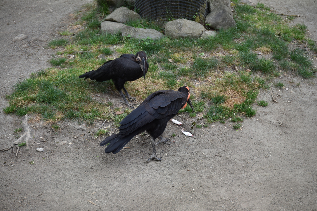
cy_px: 106
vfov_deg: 8.1
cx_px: 158
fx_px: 1497
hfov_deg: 12.1
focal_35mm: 170
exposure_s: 1/400
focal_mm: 170
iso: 450
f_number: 5.6
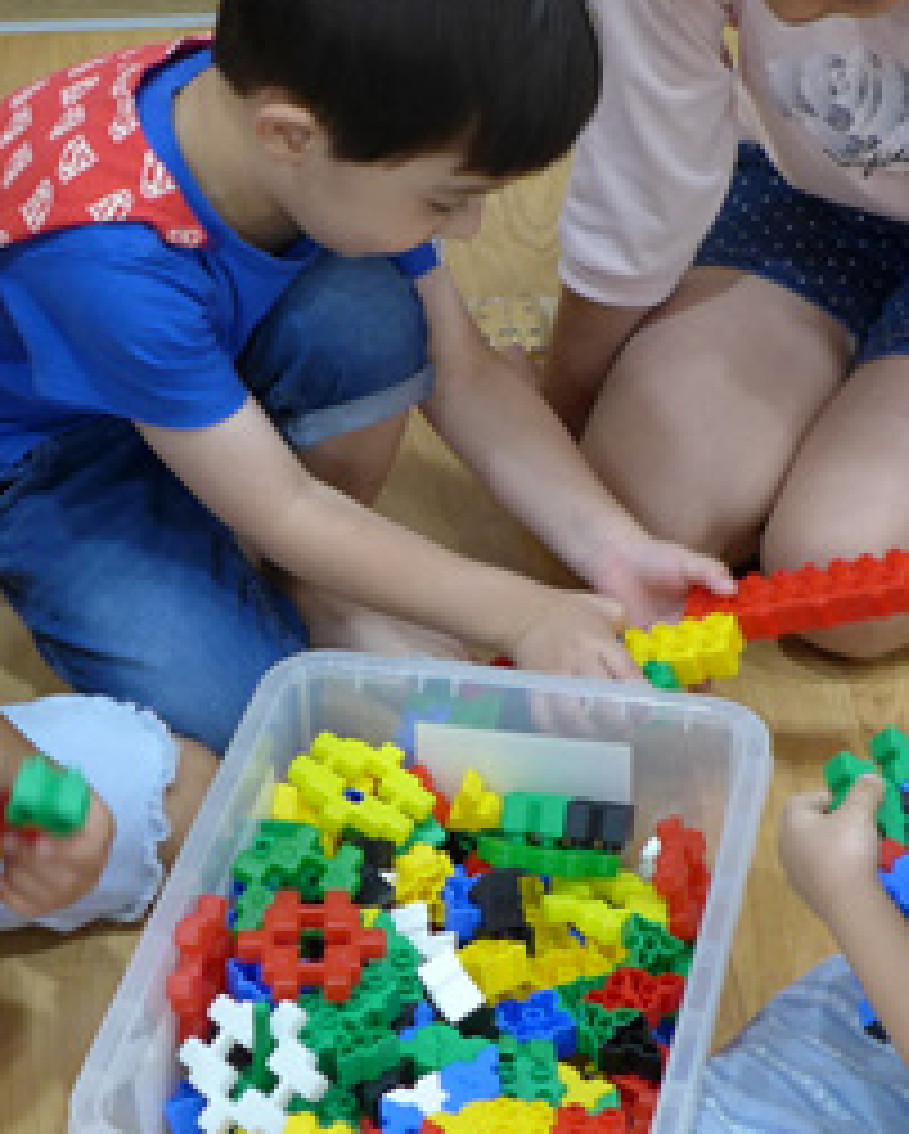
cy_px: 508
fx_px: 3325
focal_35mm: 99
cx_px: 495
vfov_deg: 19.3
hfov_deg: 15.6
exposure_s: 1/80
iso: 200
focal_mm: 7.9
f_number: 1.7
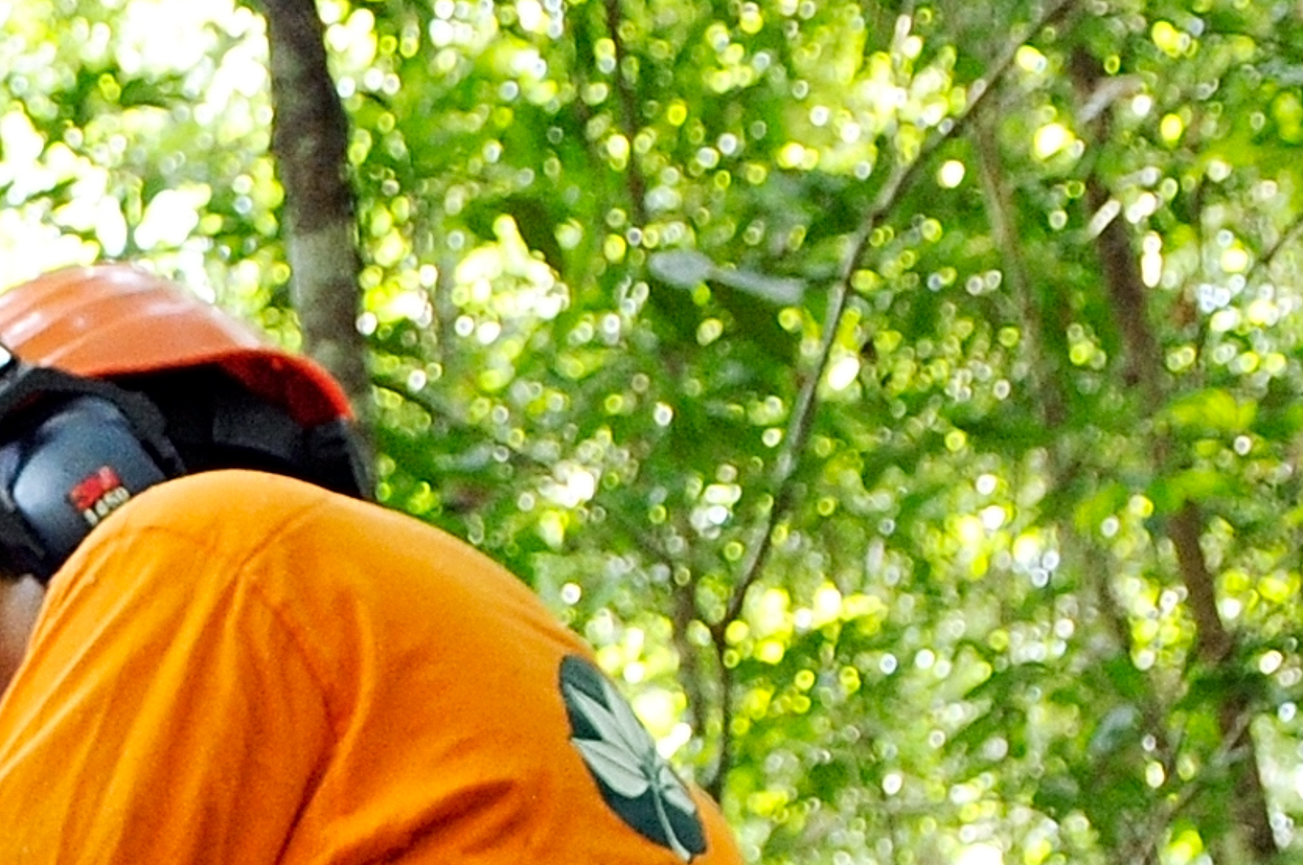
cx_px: -1977
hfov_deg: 11.3
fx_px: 5299
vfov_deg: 8.9
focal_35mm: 147
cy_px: 1580
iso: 400
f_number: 4
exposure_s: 1/15
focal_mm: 19
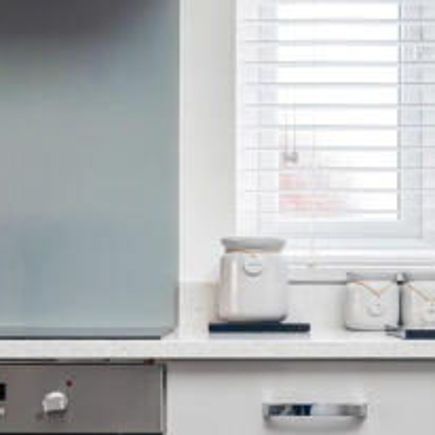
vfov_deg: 19.4
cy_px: 292
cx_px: 261
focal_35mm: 89
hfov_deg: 19.5
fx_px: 1265
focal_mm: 22
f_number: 8
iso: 200
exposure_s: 1/8
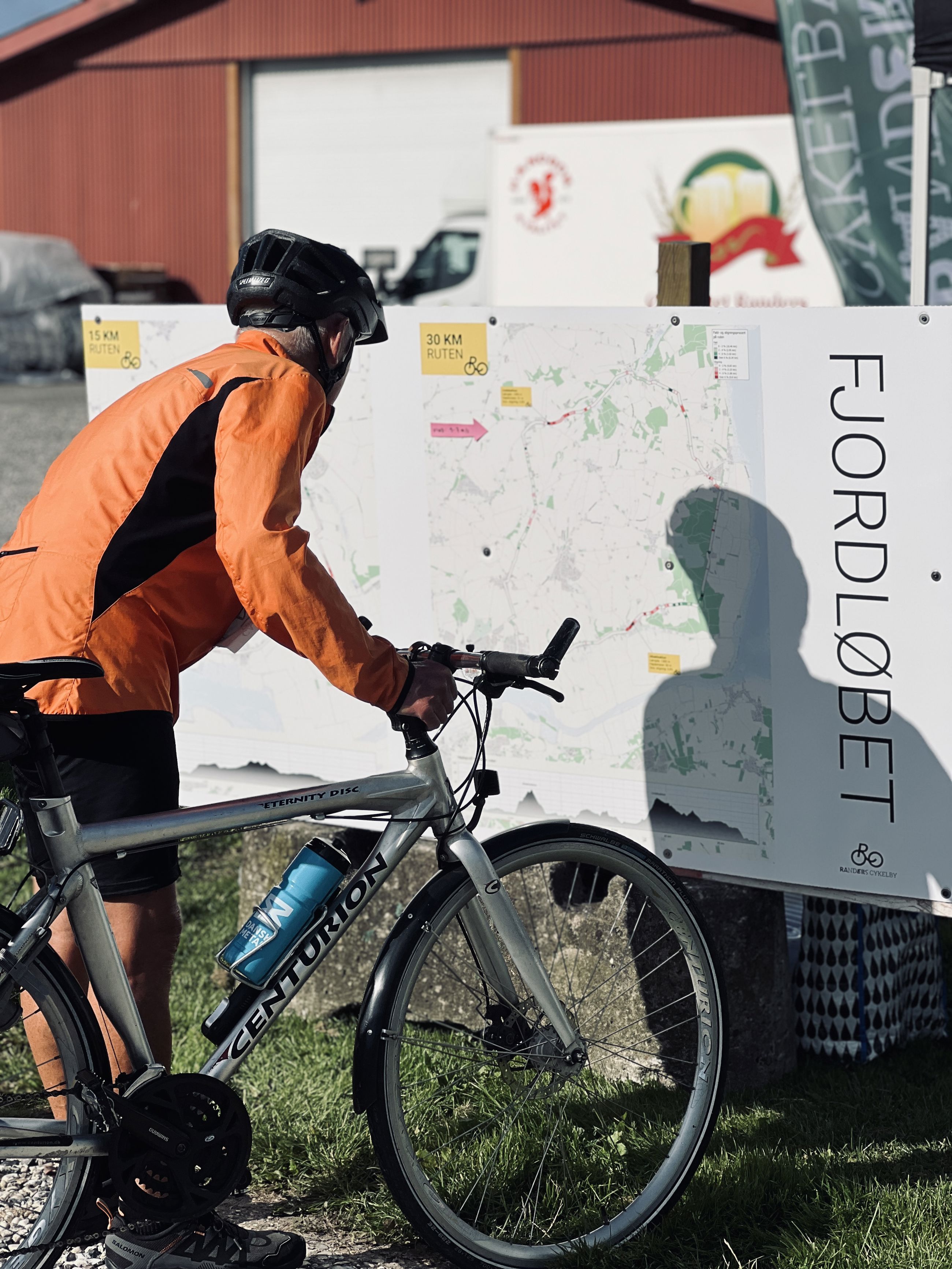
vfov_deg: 25.3
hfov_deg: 19.1
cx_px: 476
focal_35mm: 77
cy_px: 634
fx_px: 2823
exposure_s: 1/2053
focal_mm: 9
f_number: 2.8
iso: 32
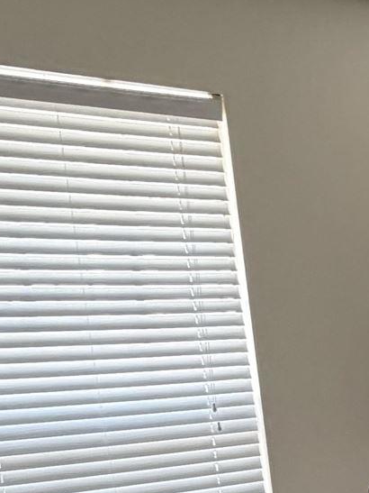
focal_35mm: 59
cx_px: 706
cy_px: 472
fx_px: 839
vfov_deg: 30.8
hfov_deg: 18.2
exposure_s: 1/109
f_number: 2.2
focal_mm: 2.22
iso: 320
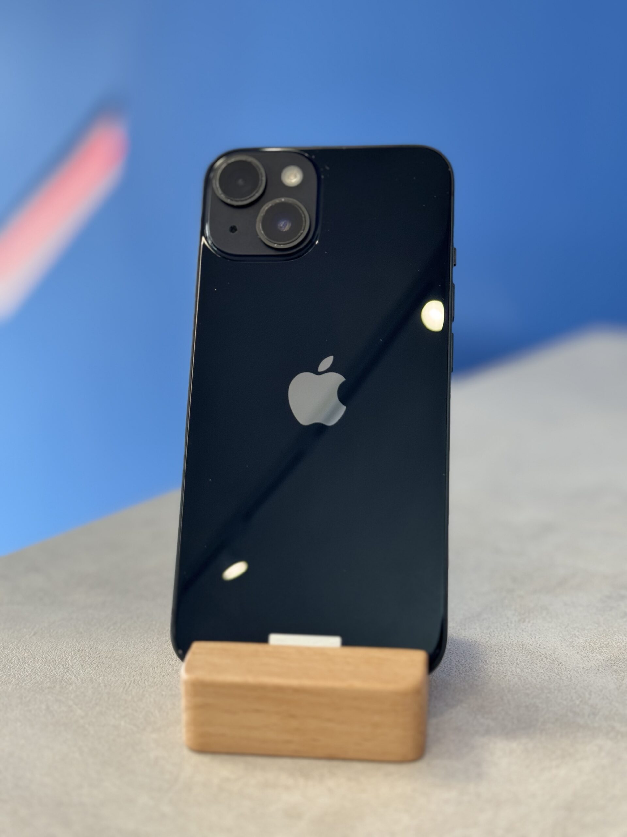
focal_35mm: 48
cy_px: 418
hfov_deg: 30.3
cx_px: 314
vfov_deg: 39.7
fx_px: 1159
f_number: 1.78
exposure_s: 1/100
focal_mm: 6.76
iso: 80
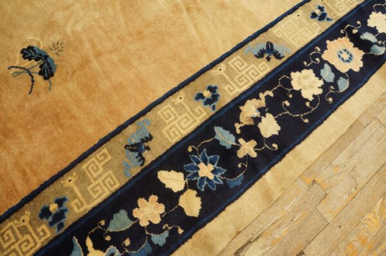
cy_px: 128
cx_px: 193
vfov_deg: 47.9
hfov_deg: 67.4
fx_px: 289
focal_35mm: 27
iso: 1000
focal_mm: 18
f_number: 4
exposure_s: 1/60
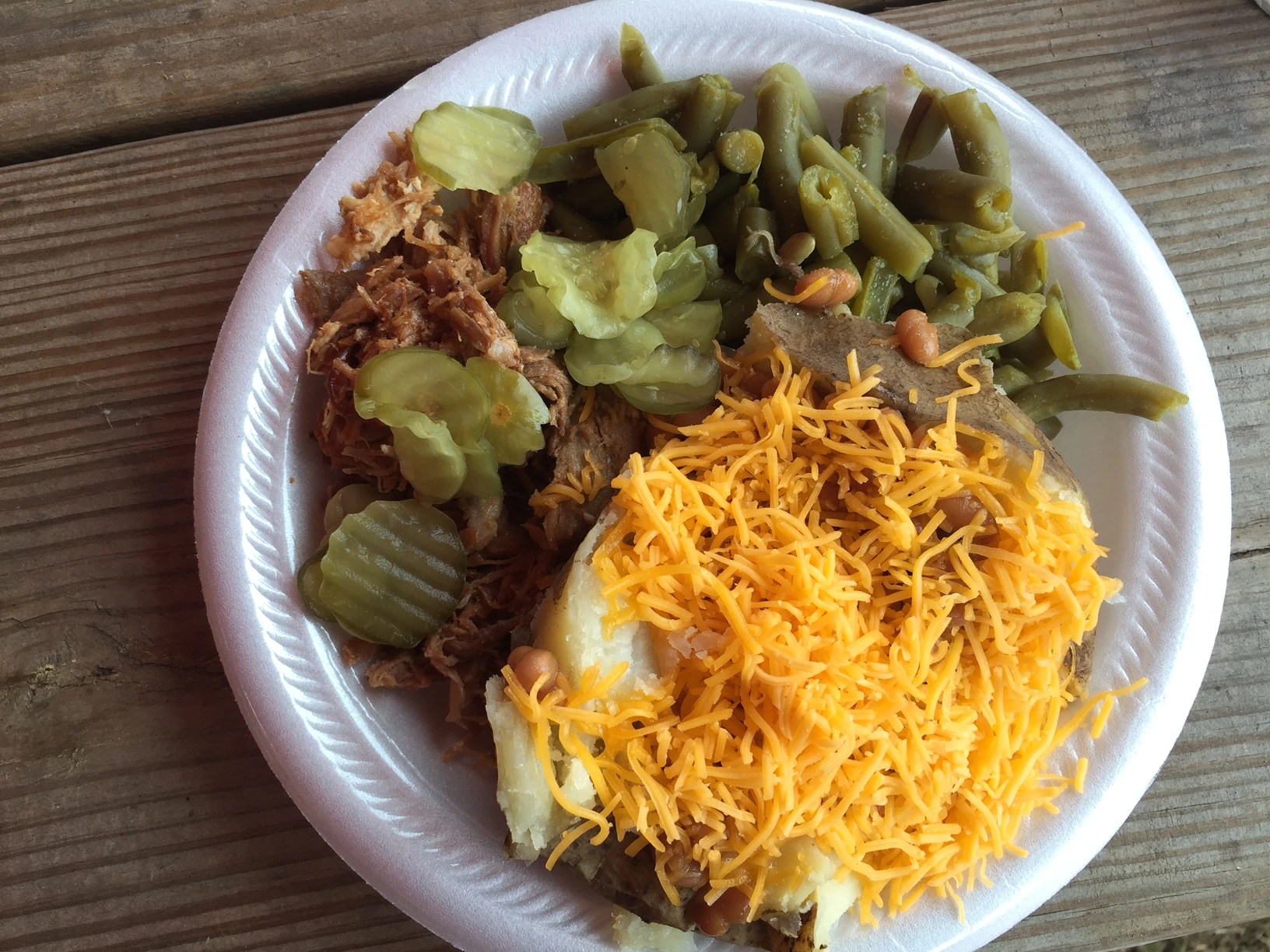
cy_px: 476
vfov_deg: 48.2
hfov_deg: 61.7
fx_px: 1064
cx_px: 635
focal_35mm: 29
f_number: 2.2
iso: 32
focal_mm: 4.15
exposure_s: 1/128
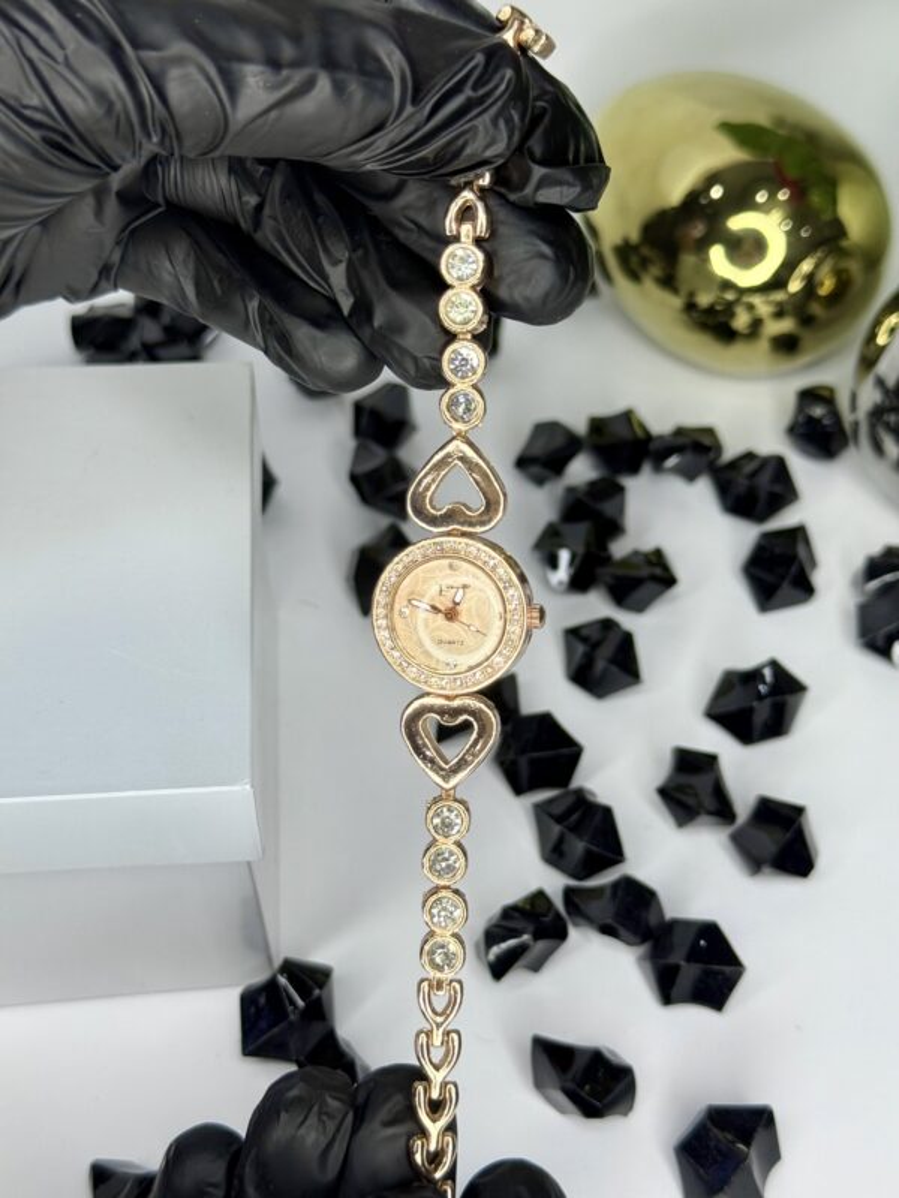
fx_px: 1662
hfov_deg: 30.3
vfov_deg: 39.7
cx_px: 450
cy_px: 599
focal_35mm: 48
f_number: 1.78
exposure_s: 1/134
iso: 50
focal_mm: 6.76
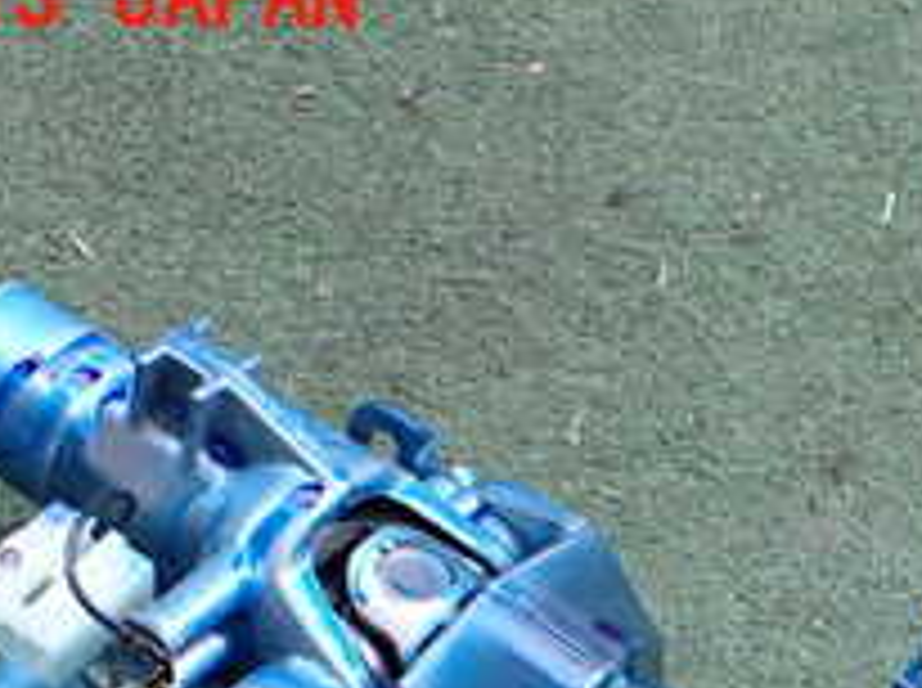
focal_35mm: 88
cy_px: 953
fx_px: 2340
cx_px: 891
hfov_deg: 21.6
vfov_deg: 15.7
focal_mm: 5.4
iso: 320
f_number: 2.3
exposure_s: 1/125
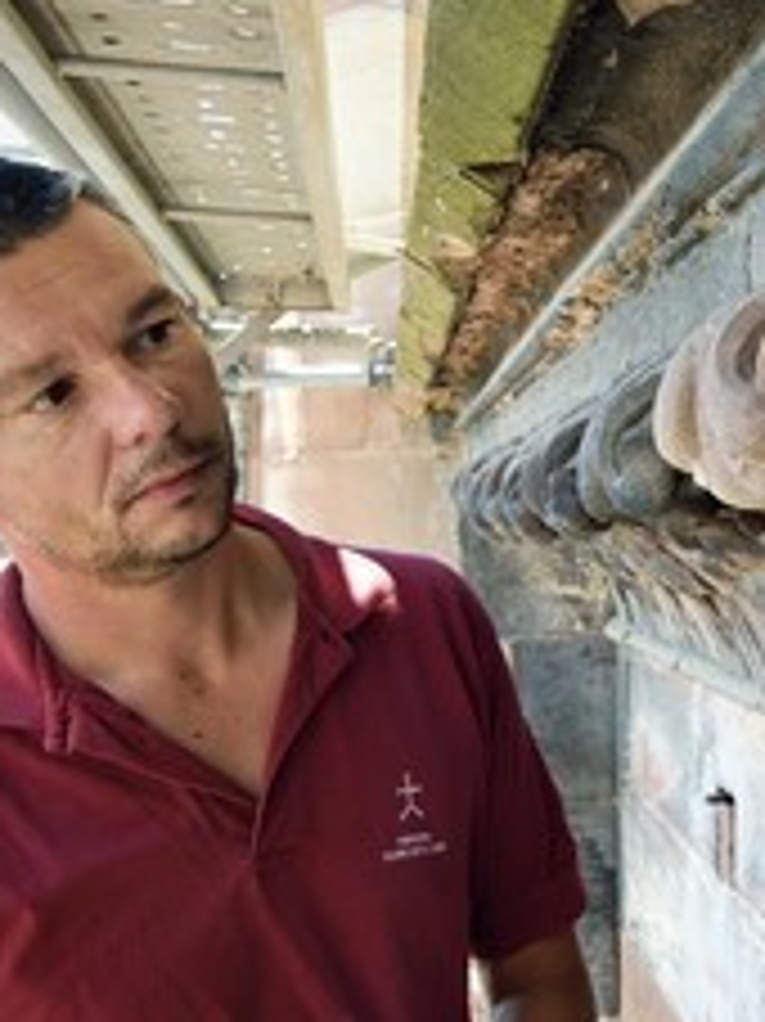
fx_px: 1681
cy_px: 482
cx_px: 729
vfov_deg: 33.8
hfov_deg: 24.7
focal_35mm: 57
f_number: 10
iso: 800
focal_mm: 32
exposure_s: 1/100
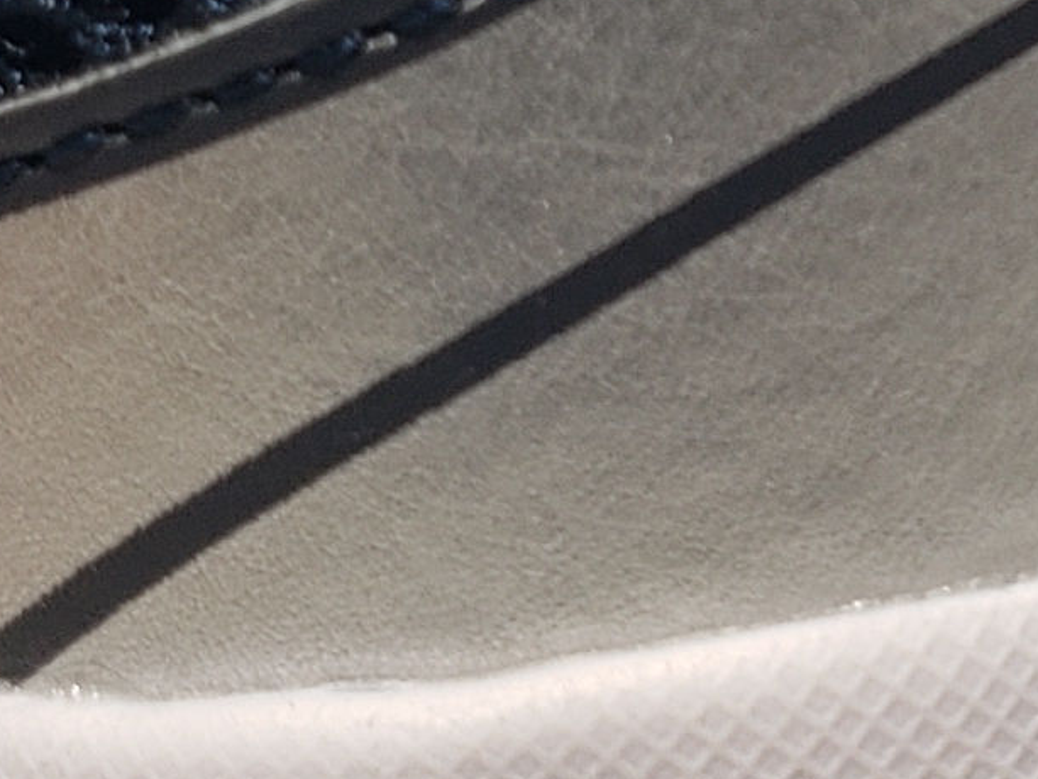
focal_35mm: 171
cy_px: -283
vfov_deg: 8.5
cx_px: 1614
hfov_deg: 11.1
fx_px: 5129
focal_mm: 4.3
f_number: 2.4
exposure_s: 1/135
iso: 50
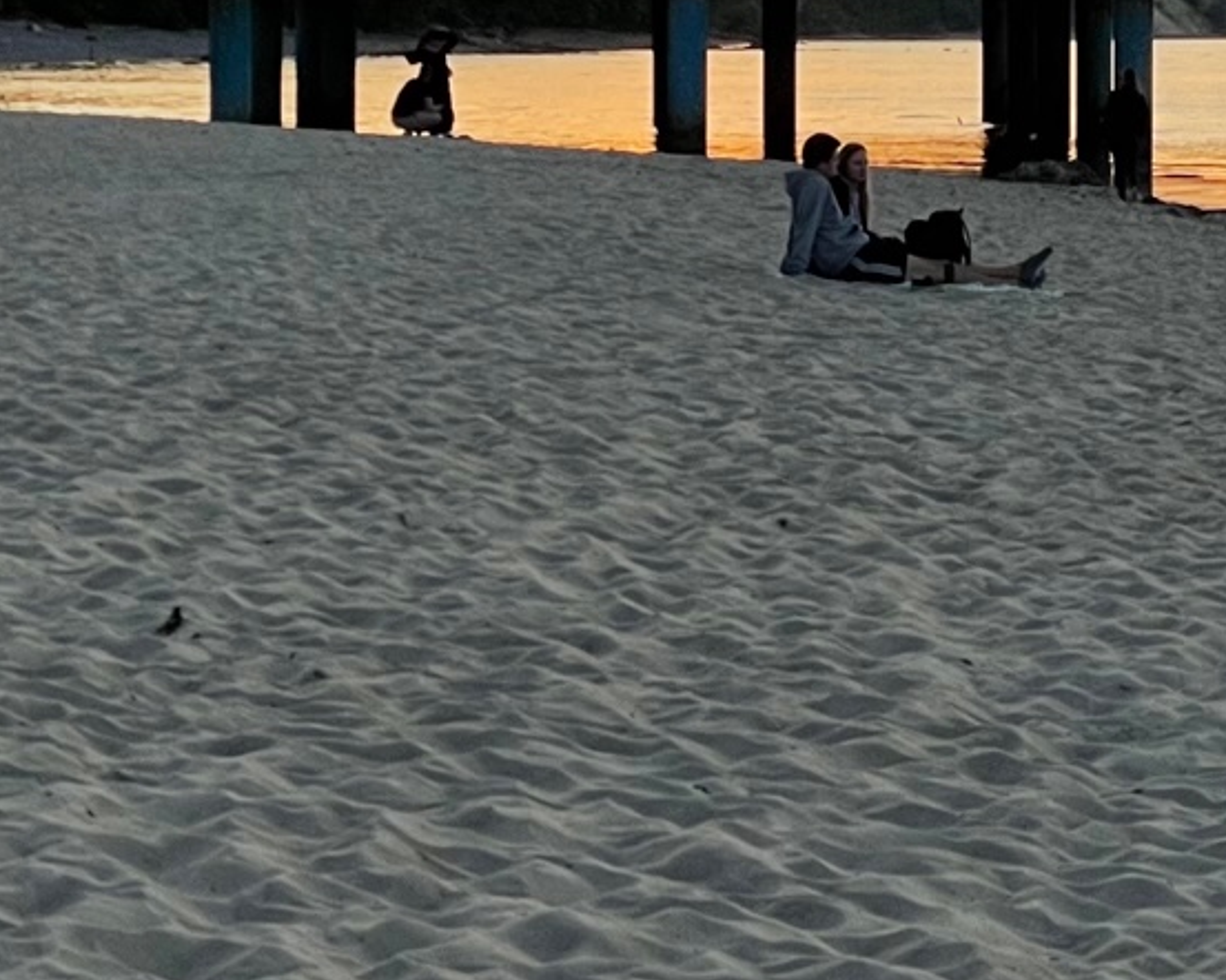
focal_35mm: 185
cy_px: -18
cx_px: 1414
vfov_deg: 8.3
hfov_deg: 10.3
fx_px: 6710
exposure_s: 1/592
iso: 25
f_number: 2
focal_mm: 6
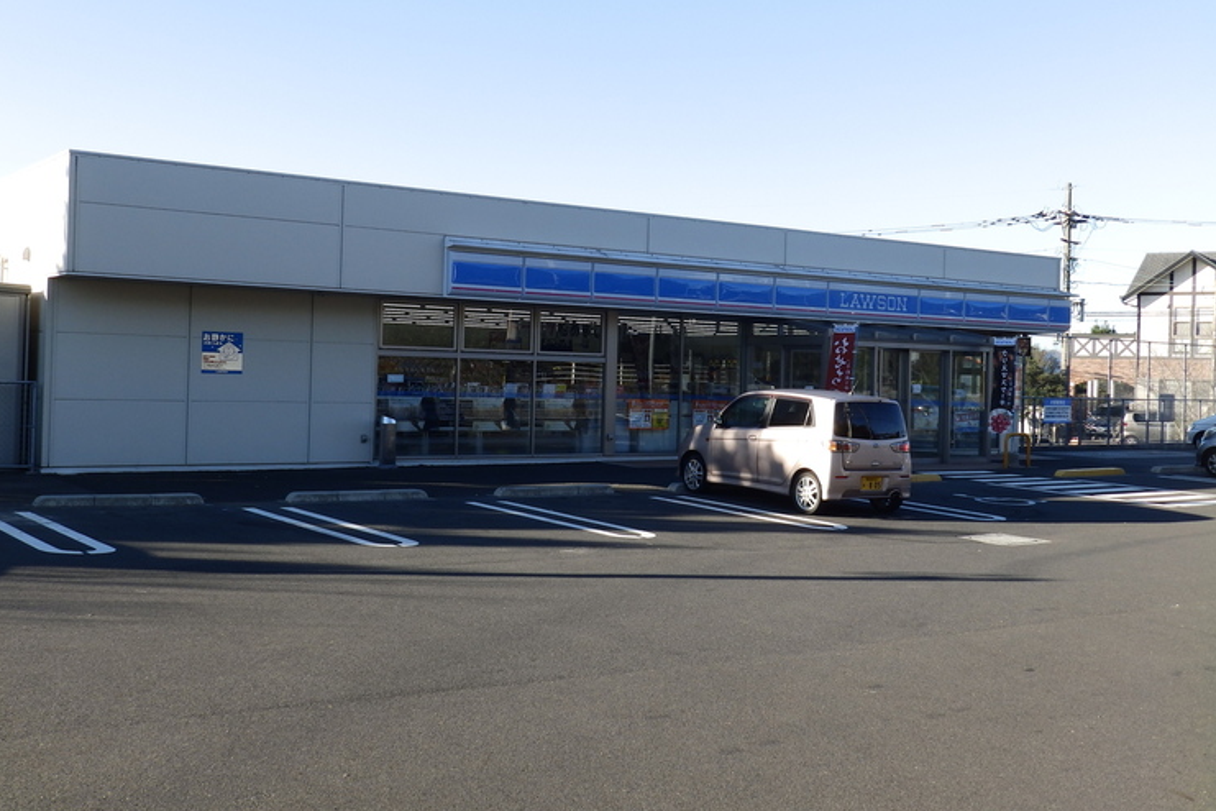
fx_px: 1351
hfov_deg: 48.5
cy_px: 354
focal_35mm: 40
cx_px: 607
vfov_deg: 33.4
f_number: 4.5
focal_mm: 6.8
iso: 80
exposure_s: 1/250
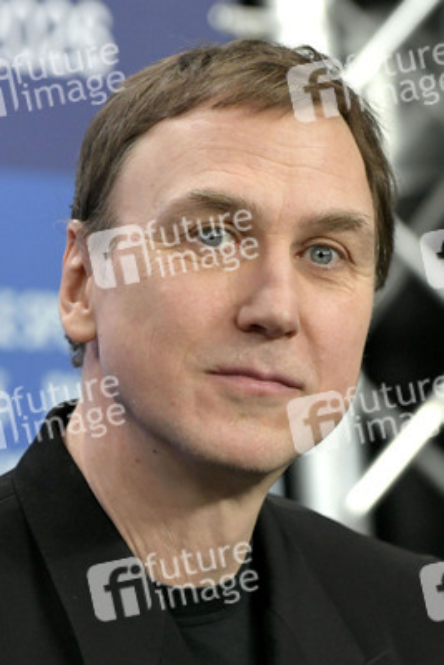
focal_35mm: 200
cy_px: 332
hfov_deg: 6.9
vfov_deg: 10.3
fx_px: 3697
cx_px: 222
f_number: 5.6
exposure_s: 1/200
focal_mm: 200
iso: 1600
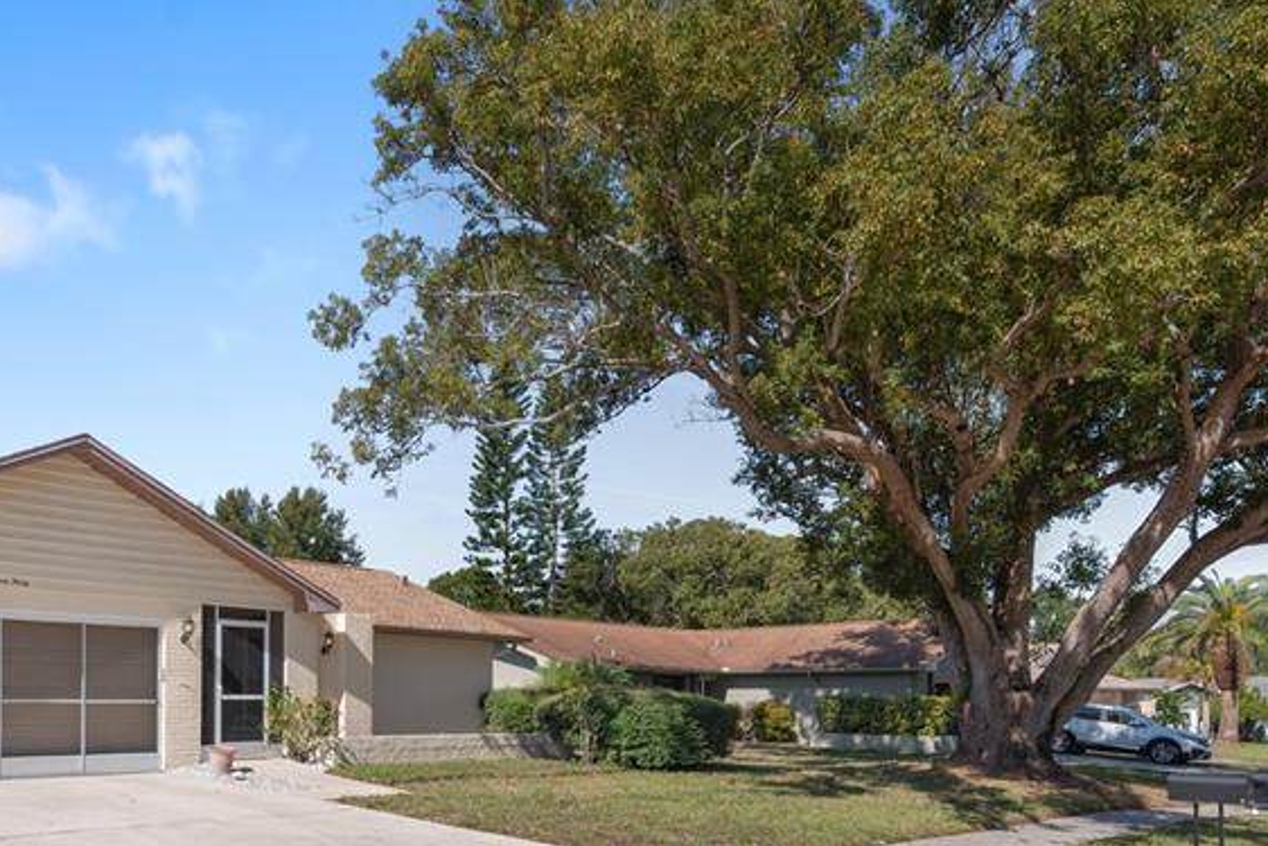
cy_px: 698
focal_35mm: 31
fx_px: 1092
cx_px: 320
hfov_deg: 57.3
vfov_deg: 40.3
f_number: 6.3
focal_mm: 17
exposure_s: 1/200
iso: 250
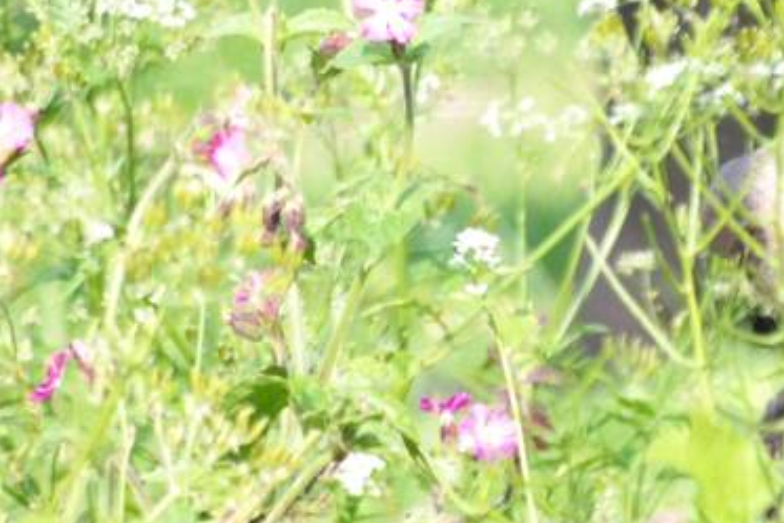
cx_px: 891
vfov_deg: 0.8
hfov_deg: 1.2
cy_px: 106
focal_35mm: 1739
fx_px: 37884
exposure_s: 1/250
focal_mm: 270
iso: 400
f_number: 5.6
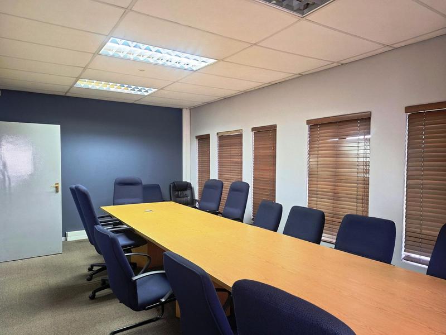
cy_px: 168
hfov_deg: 73.9
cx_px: 223
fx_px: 296
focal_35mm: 23
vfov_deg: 58.9
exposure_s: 1/40
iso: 200
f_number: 1.8
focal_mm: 5.54
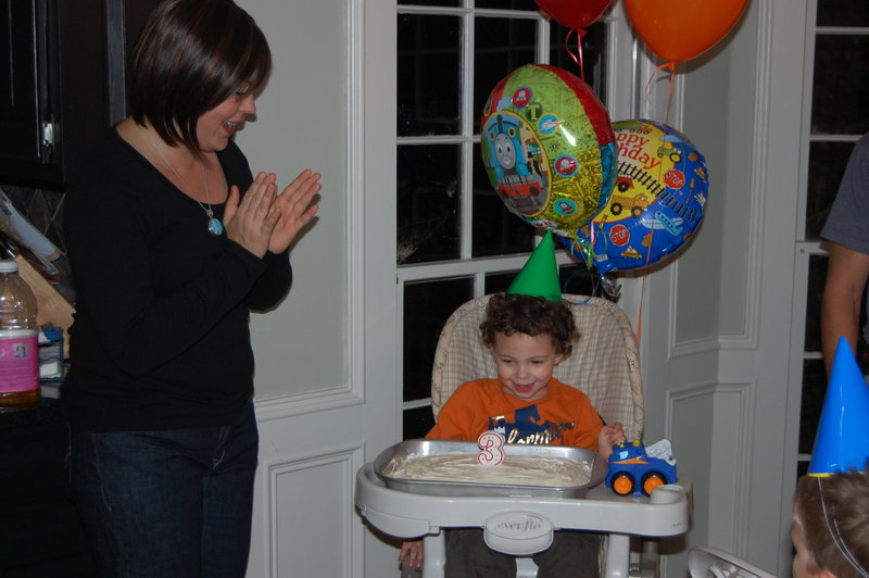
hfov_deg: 35.1
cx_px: 434
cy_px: 289
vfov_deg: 23.7
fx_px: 1375
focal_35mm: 57
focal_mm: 38
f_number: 5
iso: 400
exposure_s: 1/60
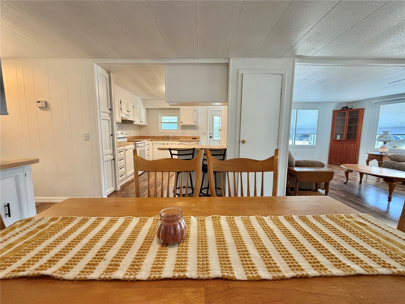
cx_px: 202
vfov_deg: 85.7
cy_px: 152
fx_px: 164
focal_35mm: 14
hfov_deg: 102.1
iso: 320
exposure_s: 1/120
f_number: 2.2
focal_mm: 2.22
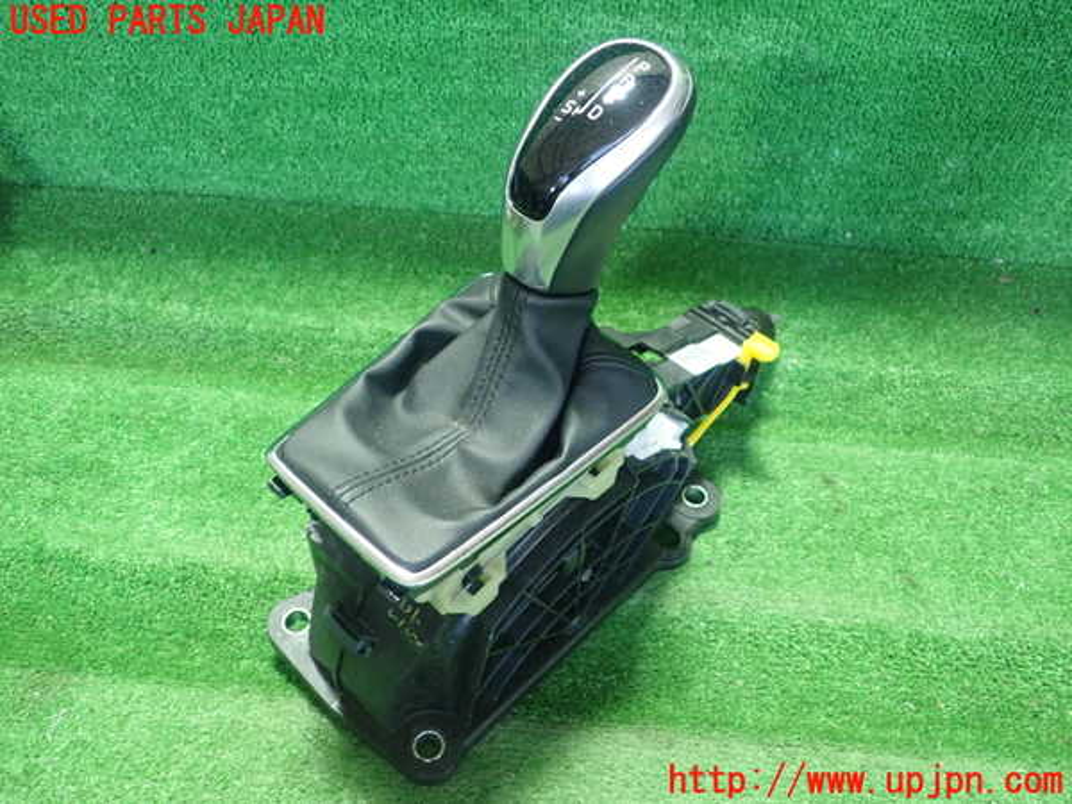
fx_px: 929
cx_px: 536
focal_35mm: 30
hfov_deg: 60.0
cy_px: 402
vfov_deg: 46.8
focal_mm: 5.5
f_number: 2.3
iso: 800
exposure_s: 1/80
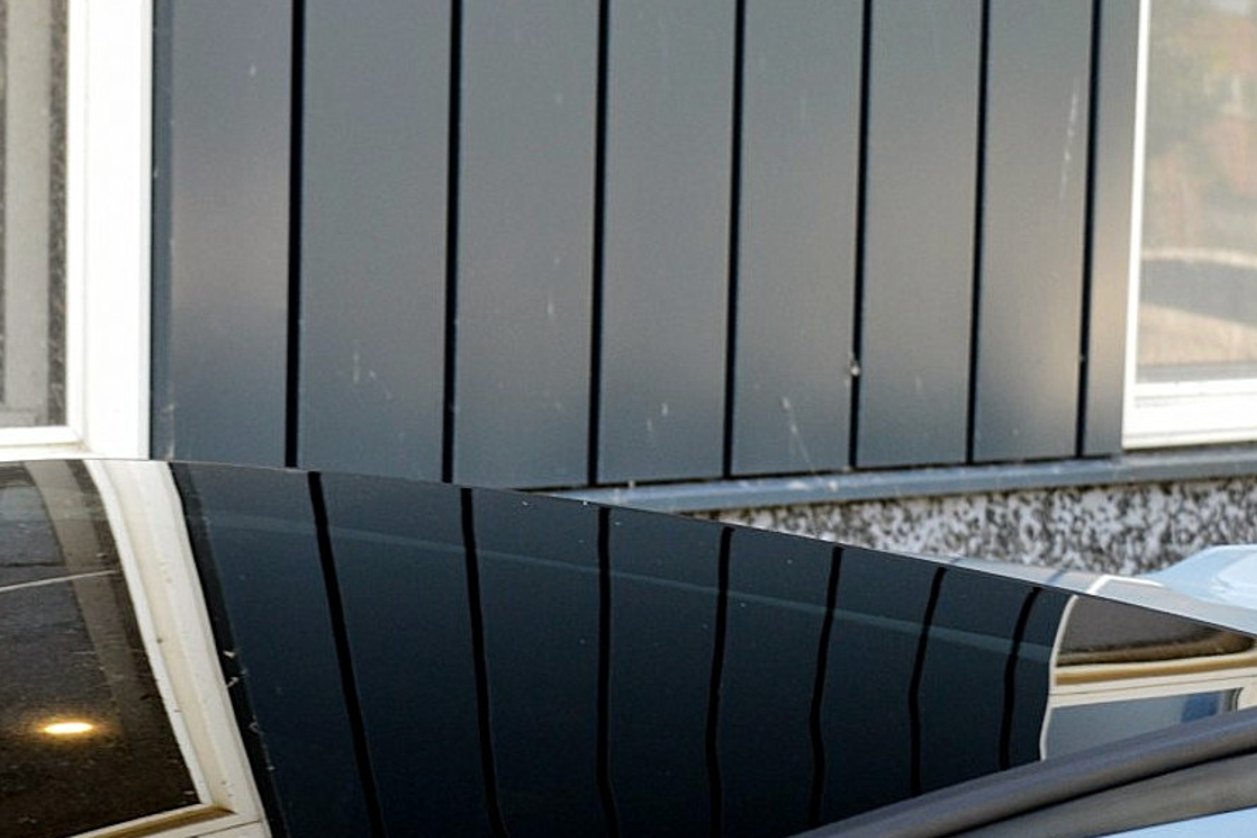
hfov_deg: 20.7
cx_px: 169
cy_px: 573
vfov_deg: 14.1
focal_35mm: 97
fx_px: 3387
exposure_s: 1/80
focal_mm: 30
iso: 400
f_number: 8
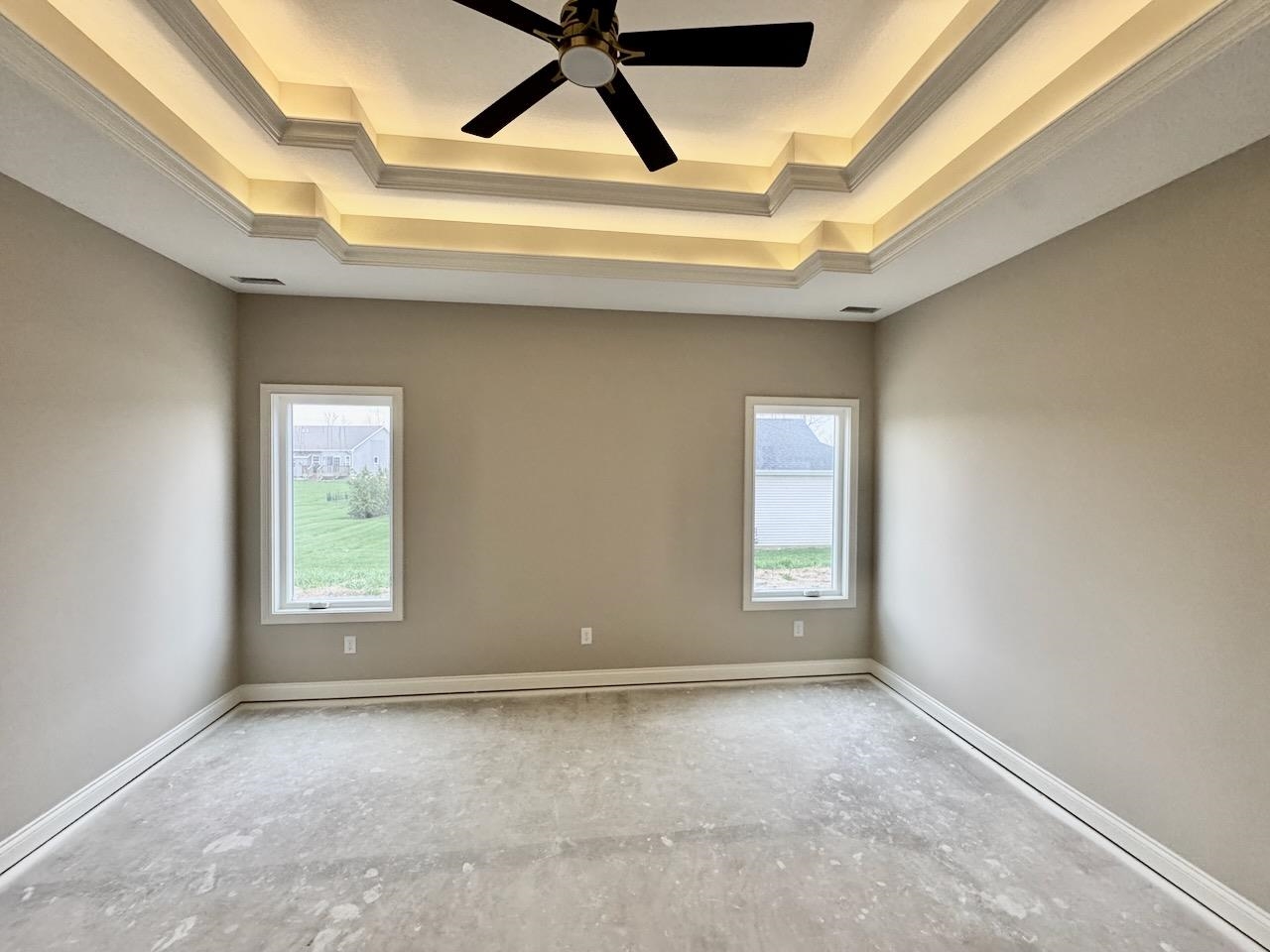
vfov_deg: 85.7
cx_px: 635
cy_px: 476
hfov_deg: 102.1
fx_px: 514
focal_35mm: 14
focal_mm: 2.22
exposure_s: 1/120
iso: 250
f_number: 2.2
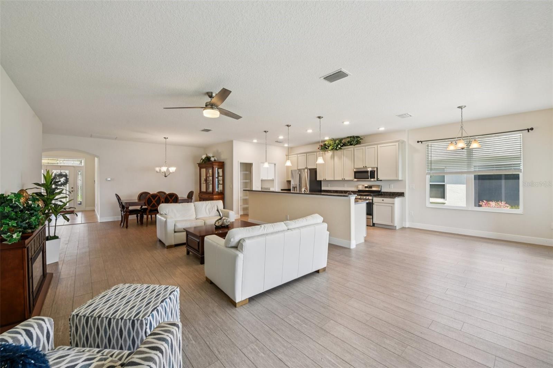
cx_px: 276
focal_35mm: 14
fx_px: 215
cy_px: 184
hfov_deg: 104.3
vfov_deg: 81.2
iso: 400
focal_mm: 14
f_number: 8
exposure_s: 1/40
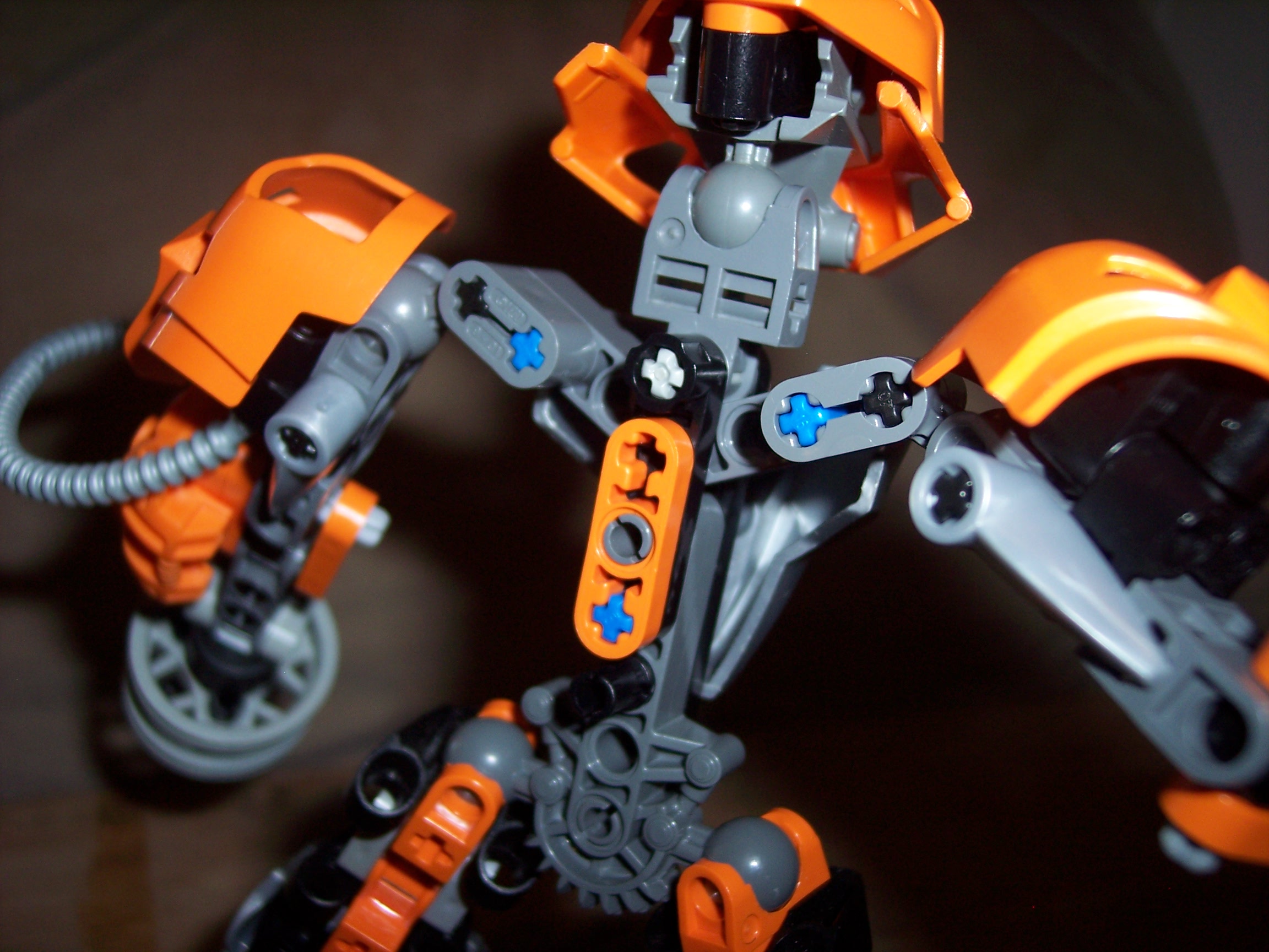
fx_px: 1430
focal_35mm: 39
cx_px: 634
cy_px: 476
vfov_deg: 36.8
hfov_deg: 47.9
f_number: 2.8
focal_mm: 8
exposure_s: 1/60
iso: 100
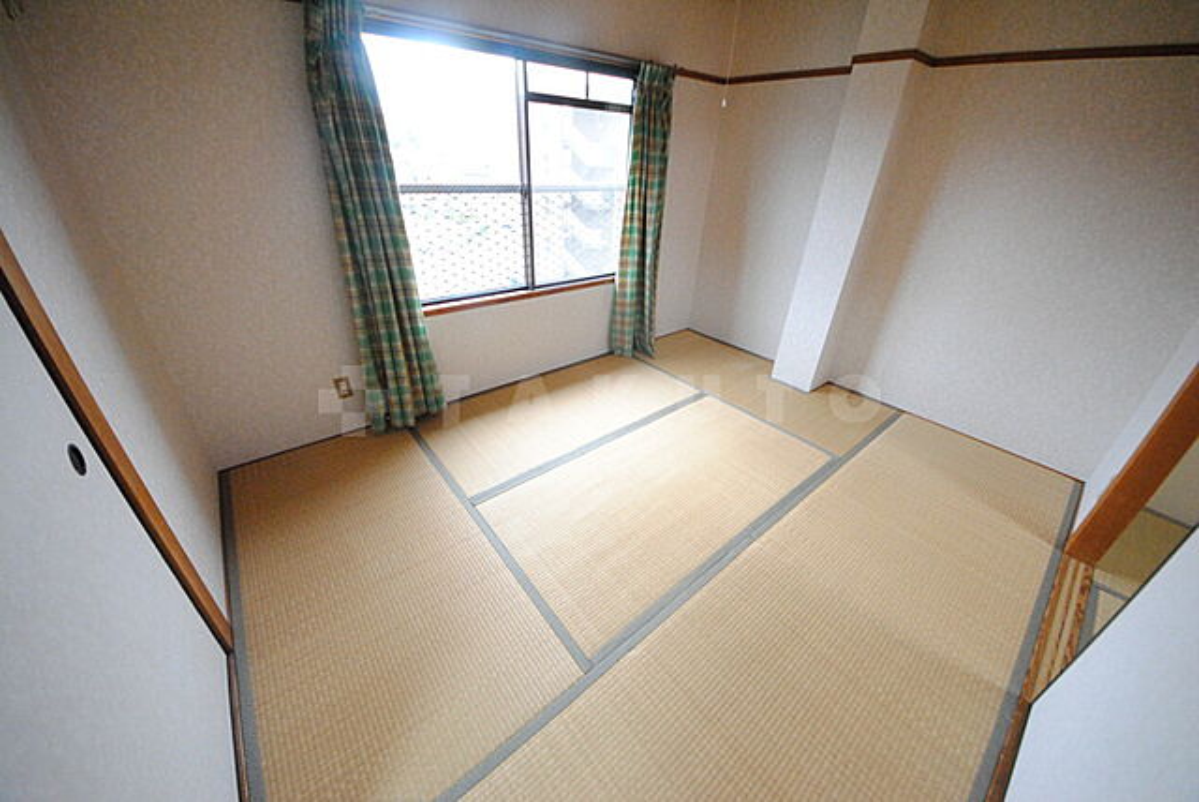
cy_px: 401
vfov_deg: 90.1
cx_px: 600
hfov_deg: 112.6
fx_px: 400
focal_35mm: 12
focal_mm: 8
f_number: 4.5
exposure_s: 1/50
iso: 1600
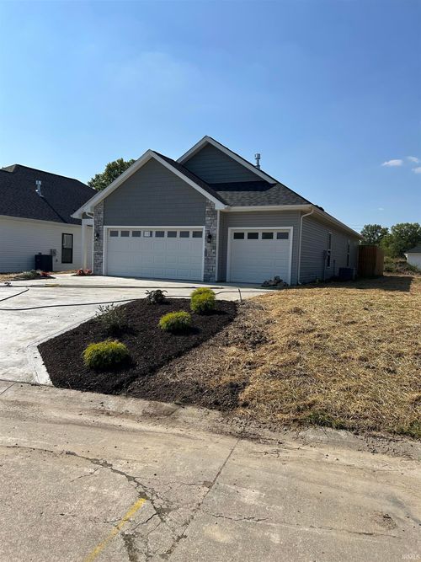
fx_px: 422
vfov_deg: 67.3
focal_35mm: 26
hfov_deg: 53.0
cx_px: 210
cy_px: 281
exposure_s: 1/6211
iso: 50
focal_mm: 5.7
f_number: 1.5
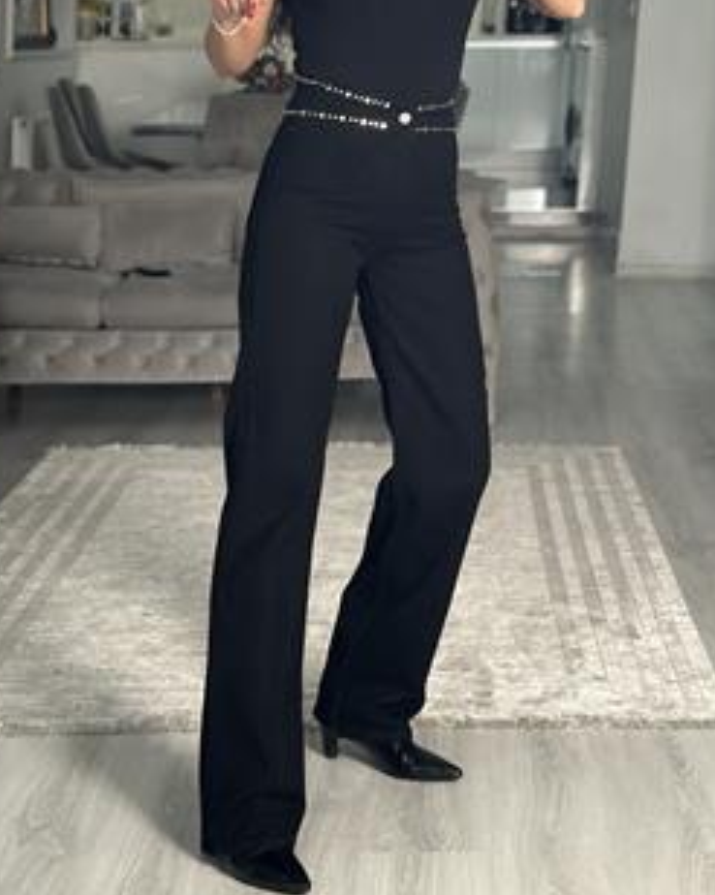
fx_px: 2039
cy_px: 241
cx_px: 416
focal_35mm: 77
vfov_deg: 24.5
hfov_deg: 19.9
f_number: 1.78
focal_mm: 6.86
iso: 250
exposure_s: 1/50
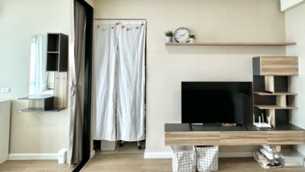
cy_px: 63
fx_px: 146
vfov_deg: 60.2
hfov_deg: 92.3
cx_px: 169
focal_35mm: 18
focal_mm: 2.22
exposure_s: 1/99
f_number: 2.2
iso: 125
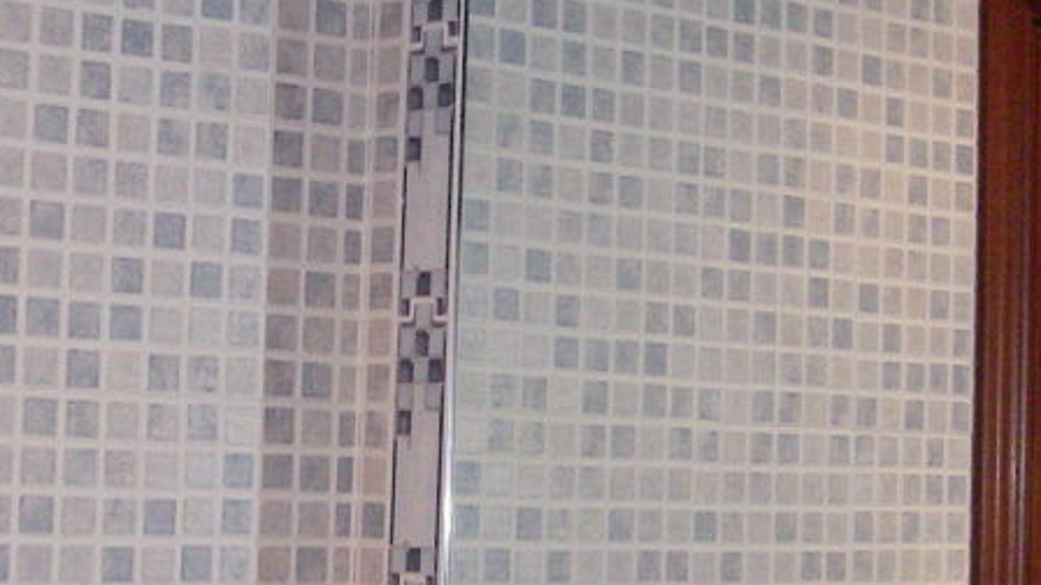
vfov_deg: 10.9
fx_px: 3064
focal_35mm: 111
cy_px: 334
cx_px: 634
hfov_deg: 19.3
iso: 400
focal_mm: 6.2
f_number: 2.7
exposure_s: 1/50
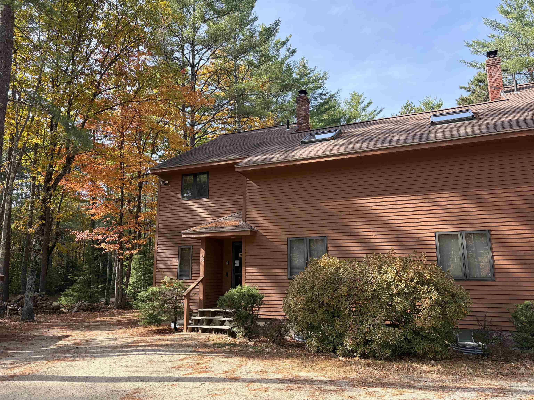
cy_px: 200
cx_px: 267
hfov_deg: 67.3
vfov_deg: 53.1
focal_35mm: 26
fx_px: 401
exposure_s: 1/907
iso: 64
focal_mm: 5.96
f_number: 1.6
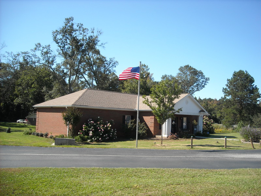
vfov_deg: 40.7
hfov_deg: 52.6
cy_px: 98
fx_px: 264
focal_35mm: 35
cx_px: 130
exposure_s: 1/161
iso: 64
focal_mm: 5.7
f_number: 5.6
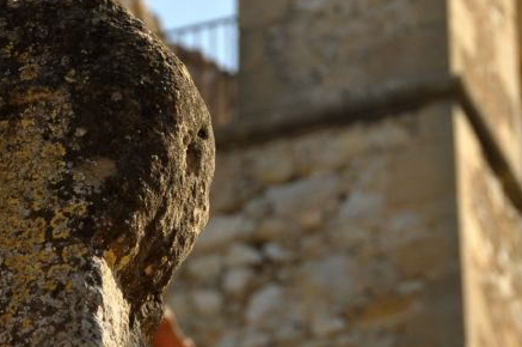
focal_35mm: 246
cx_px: 311
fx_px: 3562
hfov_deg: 8.4
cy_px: 69
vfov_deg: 5.6
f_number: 7.1
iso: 320
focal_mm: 70
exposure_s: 1/800
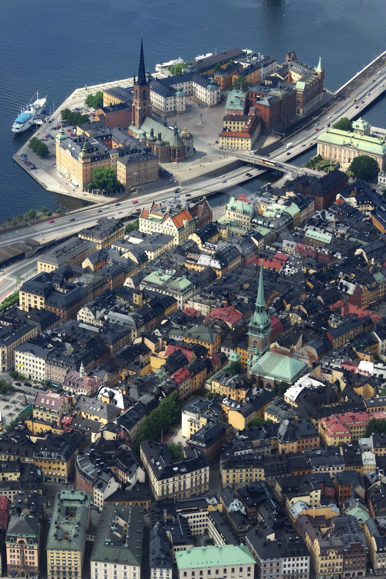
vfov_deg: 19.5
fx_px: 1689
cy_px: 290
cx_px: 193
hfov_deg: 13.0
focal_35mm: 105
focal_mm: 70
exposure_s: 1/1600
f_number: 3.2
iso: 100
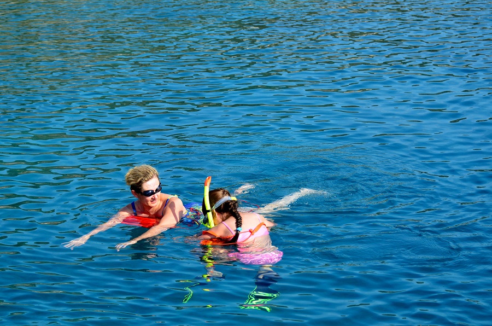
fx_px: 1432
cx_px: 246
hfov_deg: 19.5
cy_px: 163
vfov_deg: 13.0
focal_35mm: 105
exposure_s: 1/3200
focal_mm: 70
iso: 640
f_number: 4.5
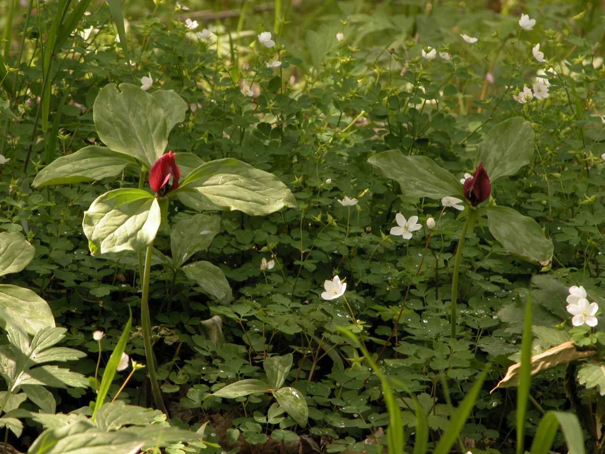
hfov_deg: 7.1
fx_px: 4894
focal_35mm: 280
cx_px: 302
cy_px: 227
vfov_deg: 5.3
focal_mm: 71.2
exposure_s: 1/30.6
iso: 100
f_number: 7.4
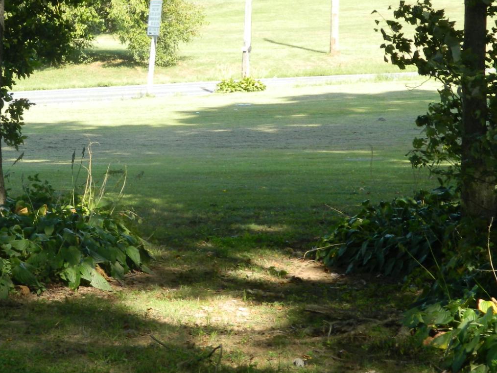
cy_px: 139
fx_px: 1651
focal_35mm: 115
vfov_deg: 12.9
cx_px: 82
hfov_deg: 17.0
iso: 110
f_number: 3.8
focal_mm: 10.2
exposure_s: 1/200
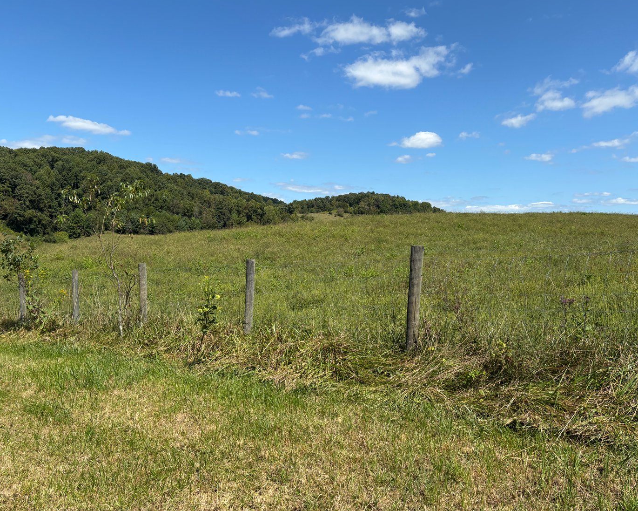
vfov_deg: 51.5
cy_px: 247
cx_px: 304
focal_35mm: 28
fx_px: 529
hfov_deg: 62.2
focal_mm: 5.96
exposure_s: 1/3106
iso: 50
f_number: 1.6
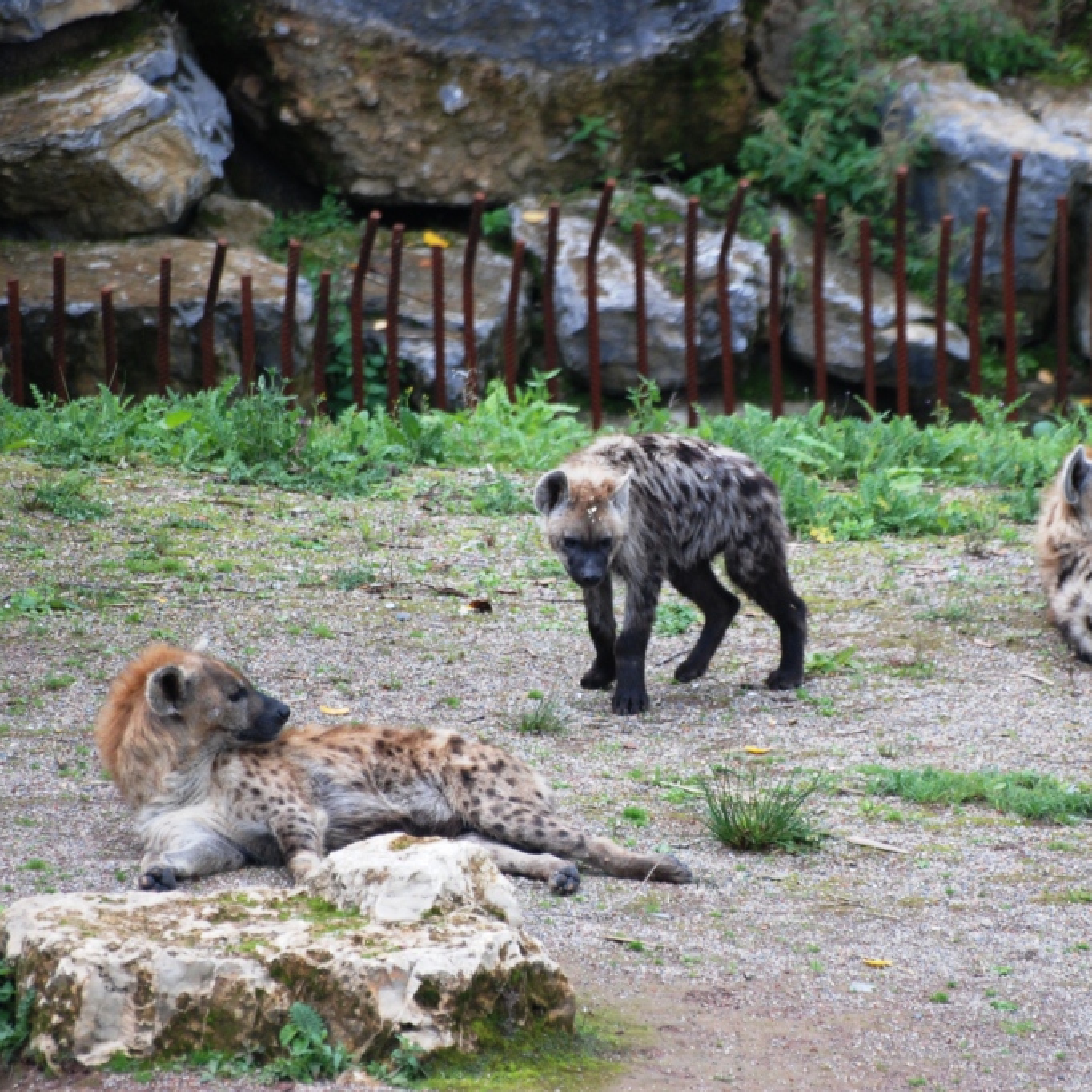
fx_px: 18452
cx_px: 730
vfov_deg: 3.4
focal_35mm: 517
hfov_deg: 3.4
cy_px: 545
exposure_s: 1/320
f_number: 5.6
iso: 400
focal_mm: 270
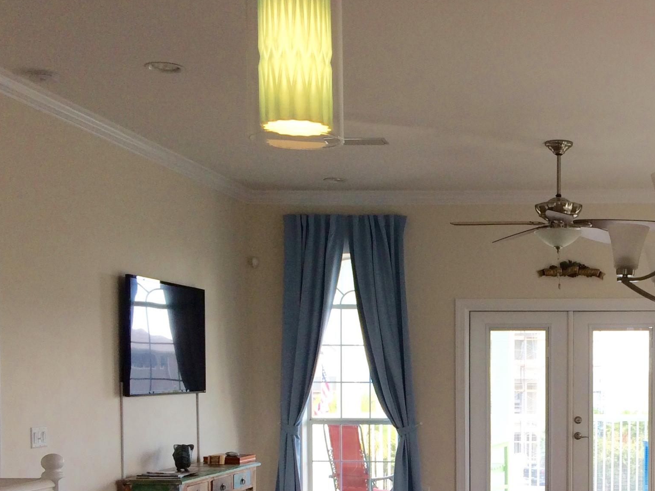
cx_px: 553
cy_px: 416
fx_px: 1079
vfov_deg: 25.1
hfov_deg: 32.5
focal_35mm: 57
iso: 32
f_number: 2.2
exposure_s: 1/219
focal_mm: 4.15
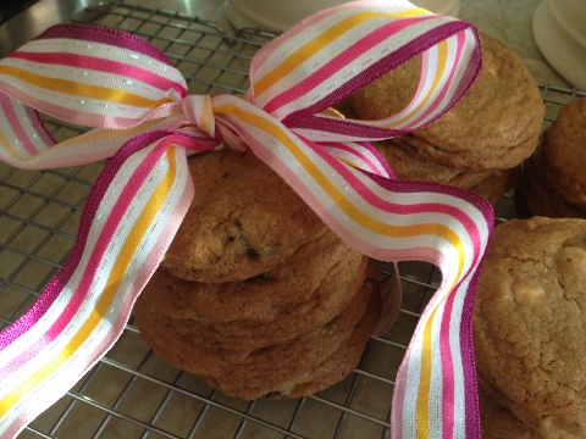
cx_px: 293
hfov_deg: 55.4
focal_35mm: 33
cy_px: 220
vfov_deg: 42.9
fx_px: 559
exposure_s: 1/24
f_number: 2.4
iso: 50
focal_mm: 4.12
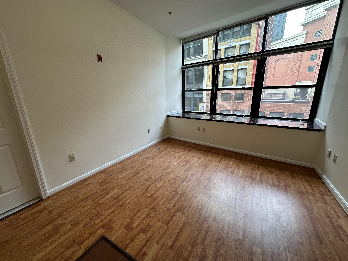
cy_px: 130
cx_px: 174
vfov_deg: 85.7
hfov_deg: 102.1
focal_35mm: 14
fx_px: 141
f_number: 2.2
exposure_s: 1/120
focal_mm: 2.22
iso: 64
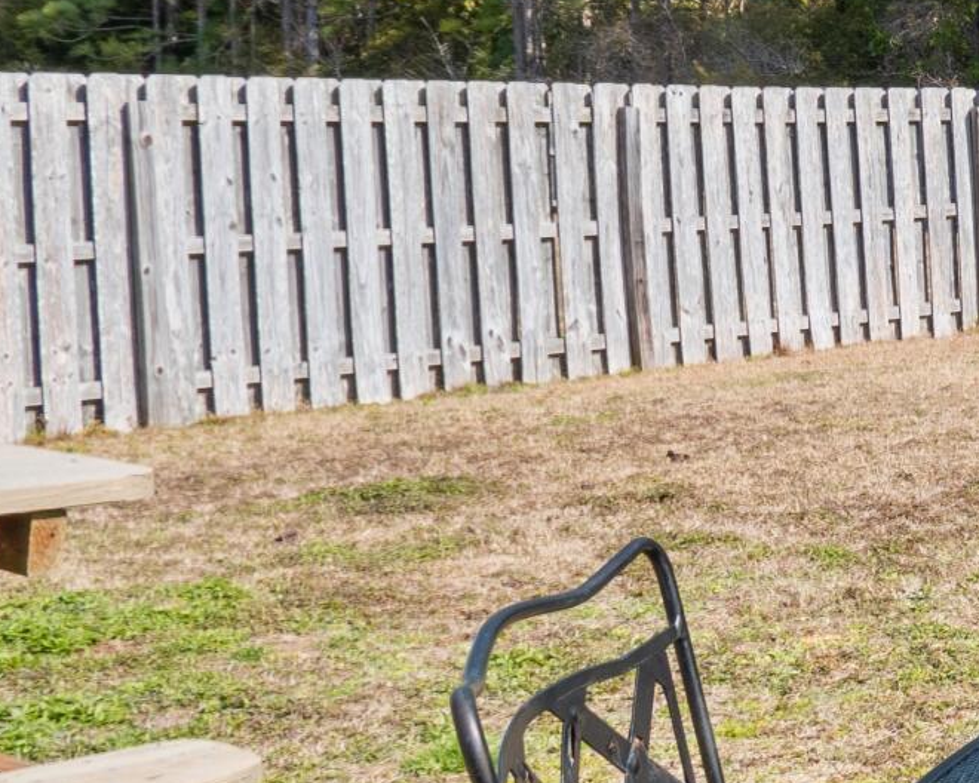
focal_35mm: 64
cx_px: 1930
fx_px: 1854
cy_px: 114
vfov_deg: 23.4
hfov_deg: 19.0
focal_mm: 10
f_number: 5.6
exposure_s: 1/125
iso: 100
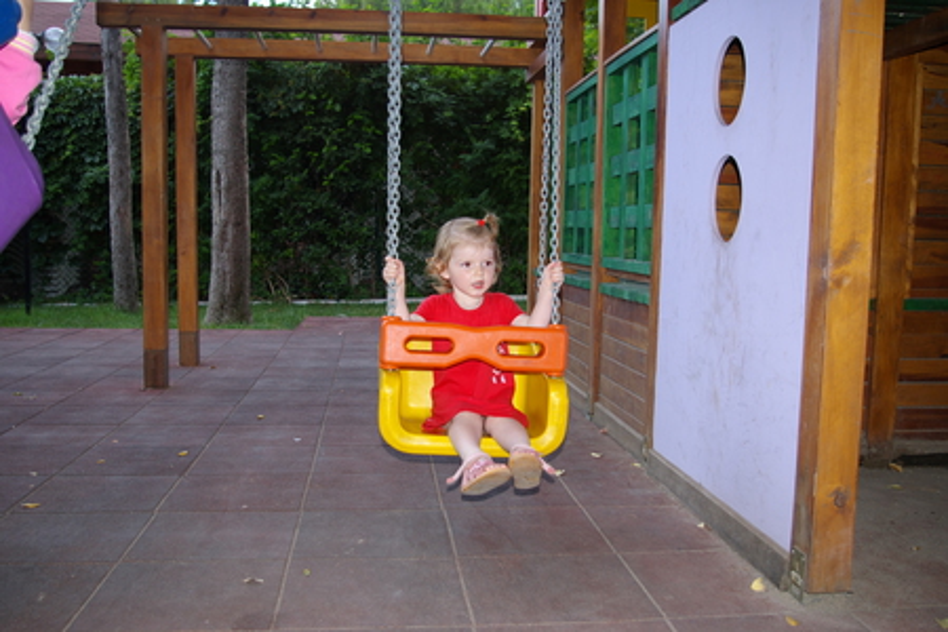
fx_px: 908
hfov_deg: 55.1
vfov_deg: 38.4
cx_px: 474
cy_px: 316
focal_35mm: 34
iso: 200
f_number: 4
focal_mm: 23
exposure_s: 1/40
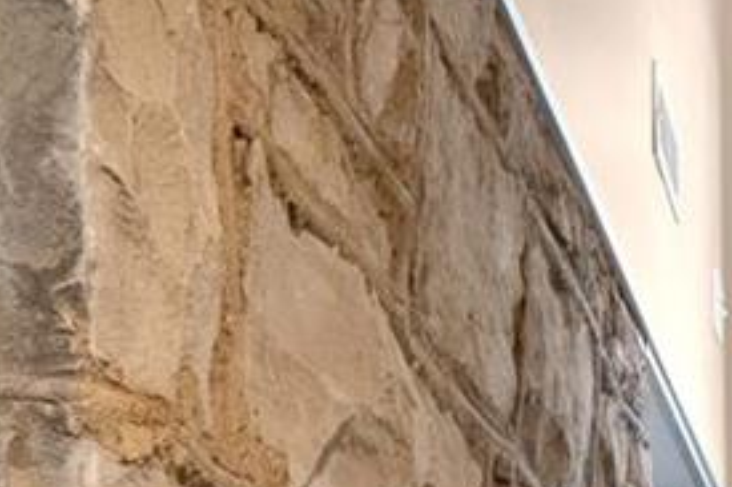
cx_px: 865
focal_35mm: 93
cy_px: 963
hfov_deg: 20.6
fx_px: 1890
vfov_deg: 12.9
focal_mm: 8
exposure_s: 1/2.5
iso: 400
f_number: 8
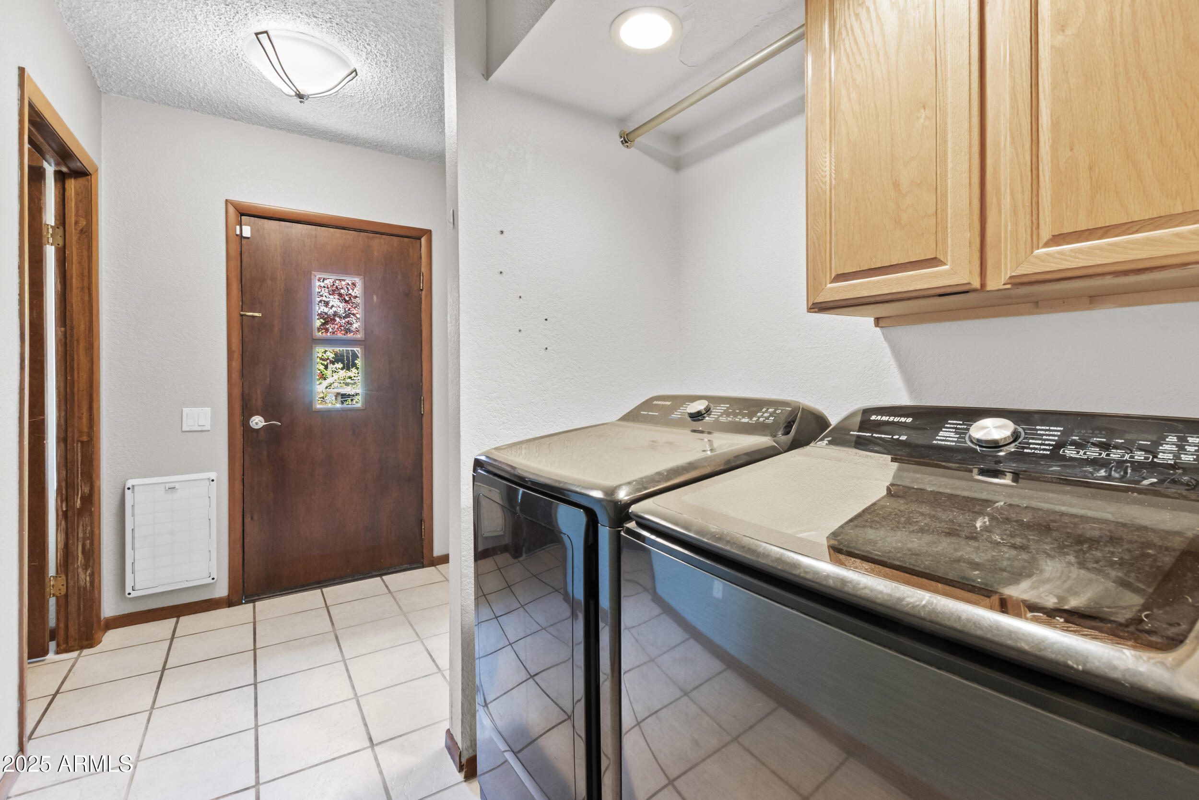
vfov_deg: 77.3
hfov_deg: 100.4
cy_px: 400
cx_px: 600
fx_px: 500
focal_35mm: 15
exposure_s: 1
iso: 320
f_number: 9
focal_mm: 10
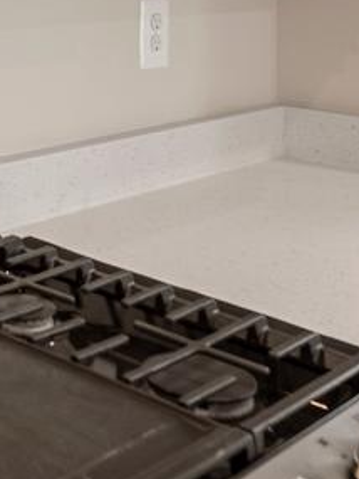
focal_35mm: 68
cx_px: -134
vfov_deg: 26.8
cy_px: -11
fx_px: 940
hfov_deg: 19.6
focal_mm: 14
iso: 100
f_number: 4
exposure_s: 1/13
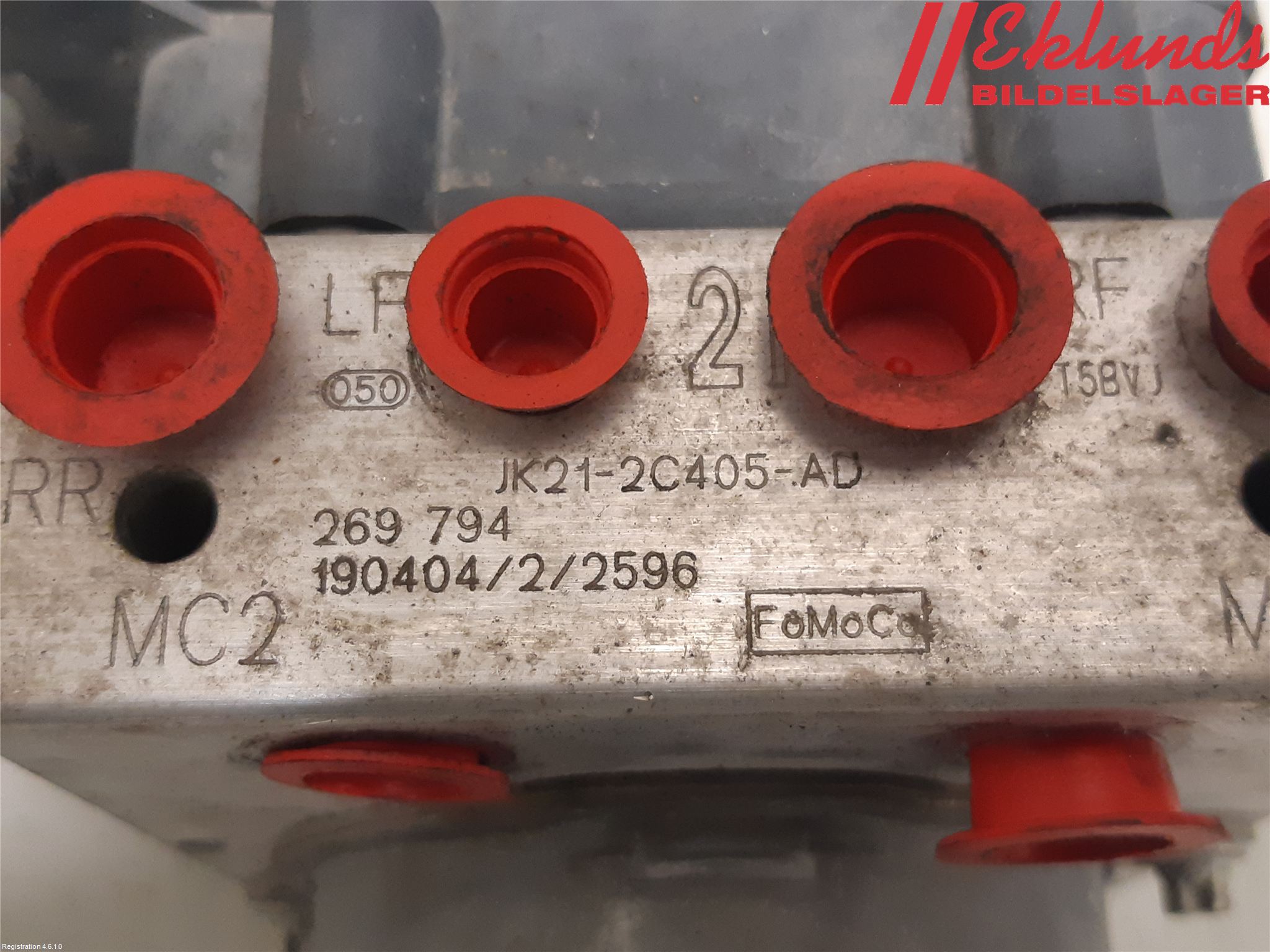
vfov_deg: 53.1
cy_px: 476
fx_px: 954
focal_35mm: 26
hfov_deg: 67.3
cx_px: 635
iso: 200
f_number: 1.7
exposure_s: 1/25
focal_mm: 3.93
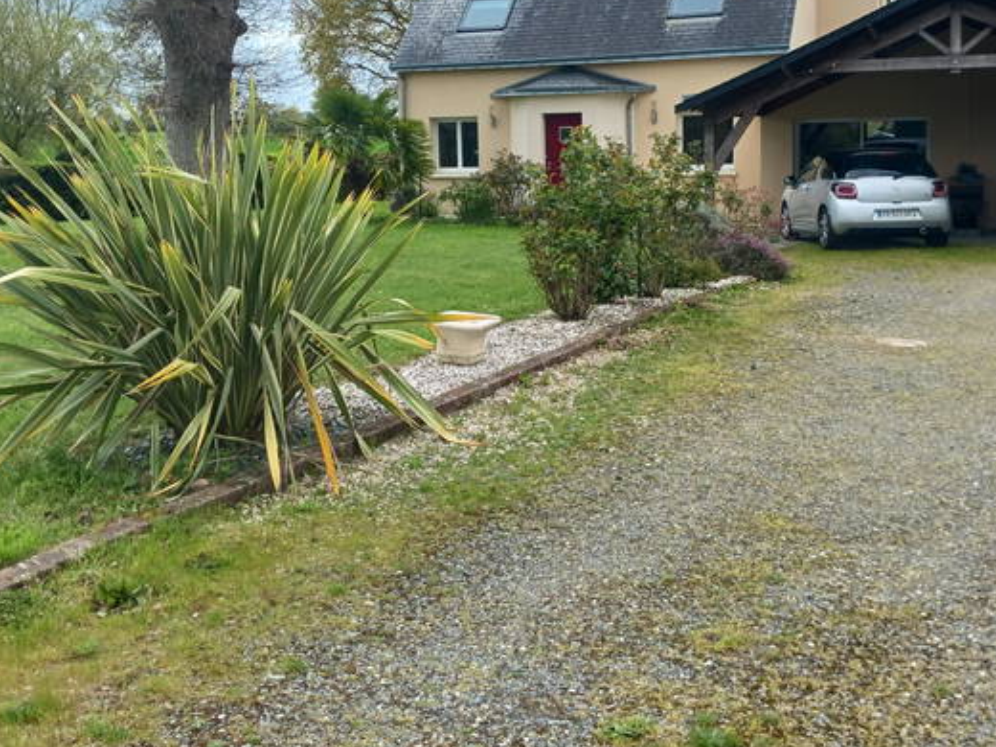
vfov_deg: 34.8
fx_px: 1180
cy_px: 247
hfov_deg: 45.8
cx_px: 496
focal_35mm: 41
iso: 20
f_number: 1.8
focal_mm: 4
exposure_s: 1/240
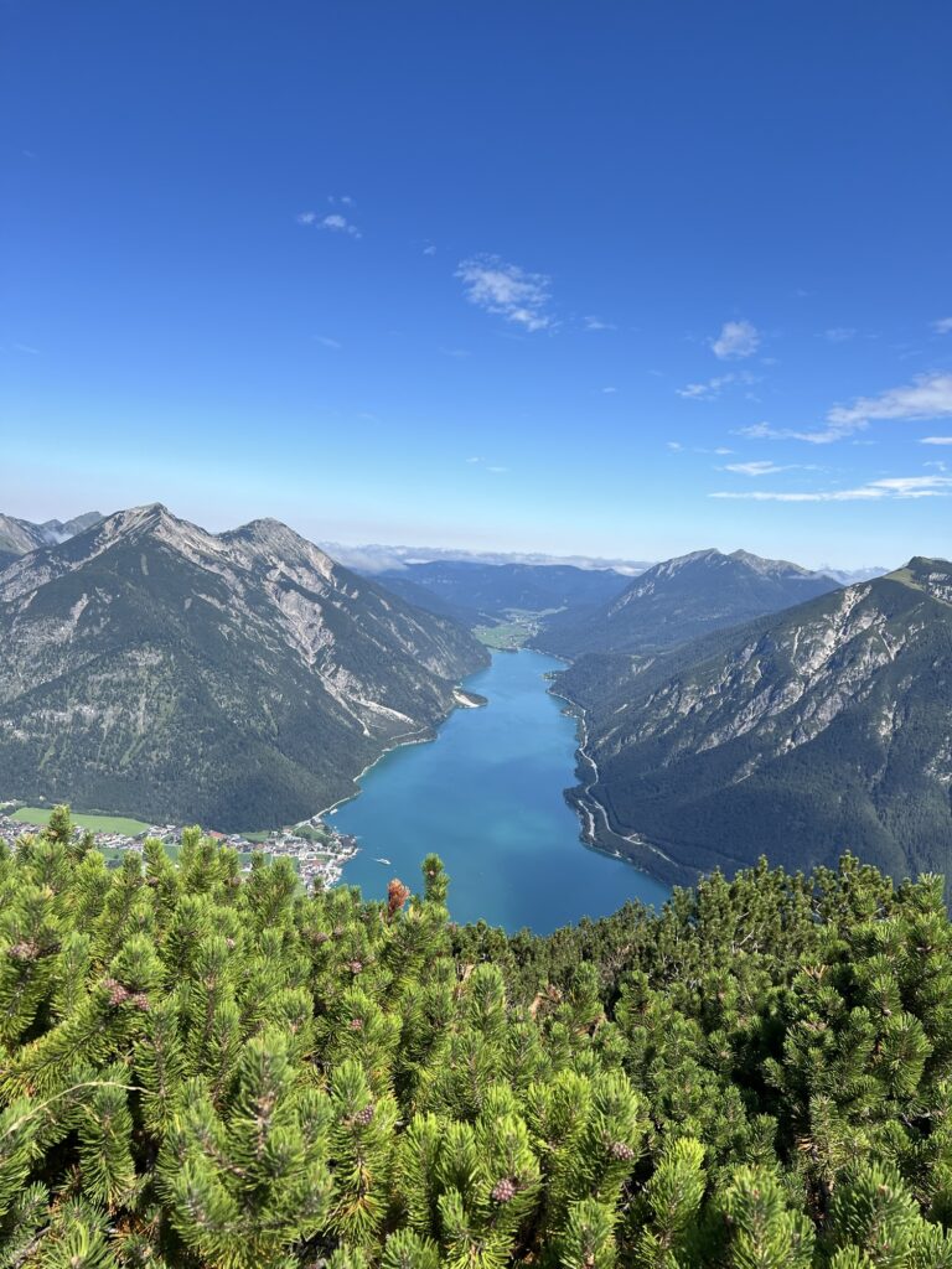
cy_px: 634
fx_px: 953
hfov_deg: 53.1
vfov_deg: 67.3
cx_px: 476
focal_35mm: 26
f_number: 1.5
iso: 50
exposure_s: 1/5076
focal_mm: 5.7
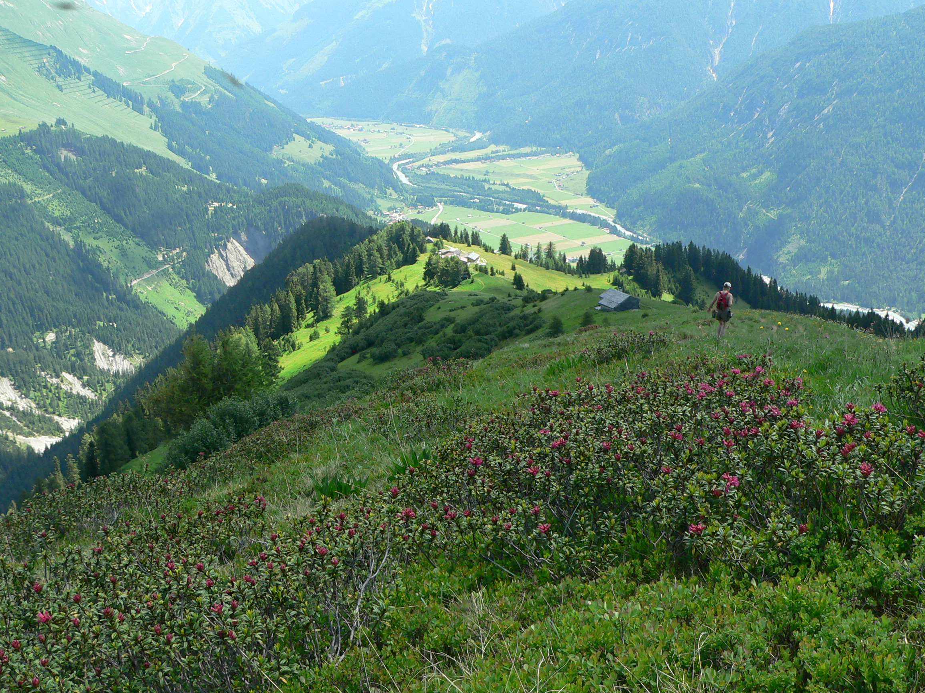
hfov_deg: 46.8
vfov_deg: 35.9
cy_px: 378
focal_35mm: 40
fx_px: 1069
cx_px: 500
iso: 100
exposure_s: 1/250
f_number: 4
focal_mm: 6
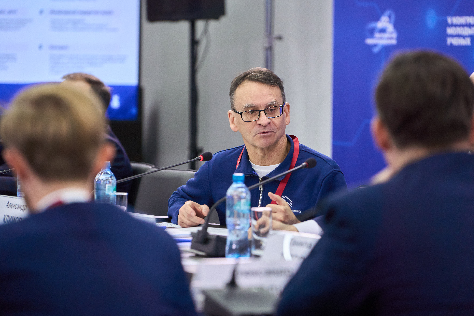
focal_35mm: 200
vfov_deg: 6.9
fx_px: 2633
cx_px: 237
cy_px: 158
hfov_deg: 10.3
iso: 1250
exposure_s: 1/320
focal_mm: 200
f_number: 4.5
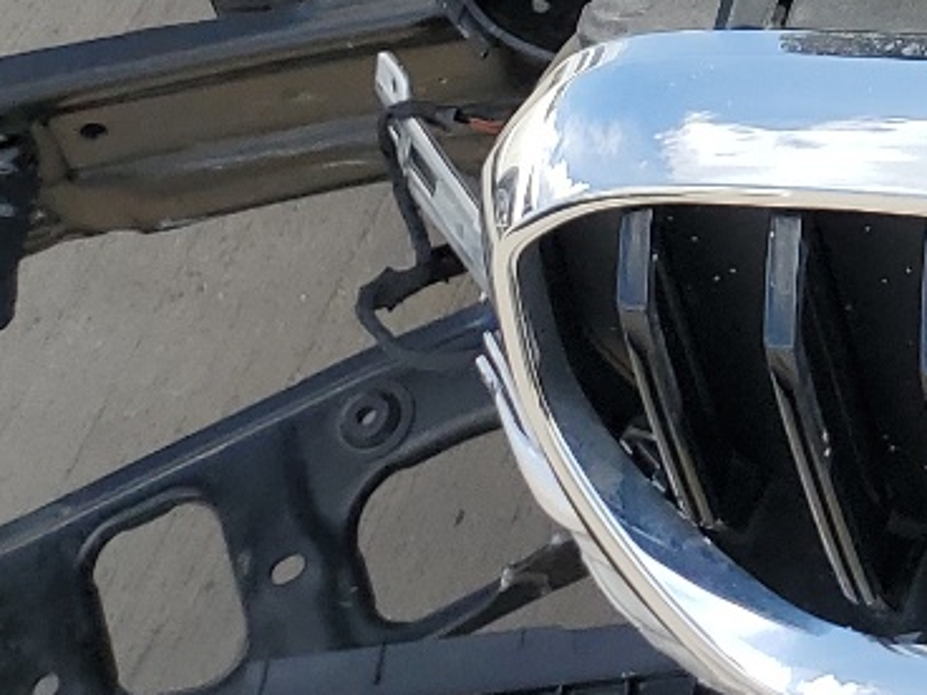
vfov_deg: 12.1
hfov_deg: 14.4
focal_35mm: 113
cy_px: -529
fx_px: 3026
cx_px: 1884
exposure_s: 1/1667
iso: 50
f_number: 1.5
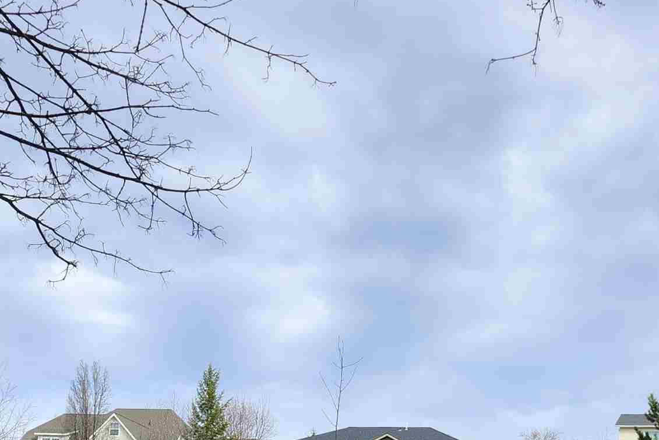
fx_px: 1190
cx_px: 280
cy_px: 557
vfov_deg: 19.4
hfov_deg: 30.9
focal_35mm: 65
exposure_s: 1/801
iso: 25
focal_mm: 5.54
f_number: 1.8
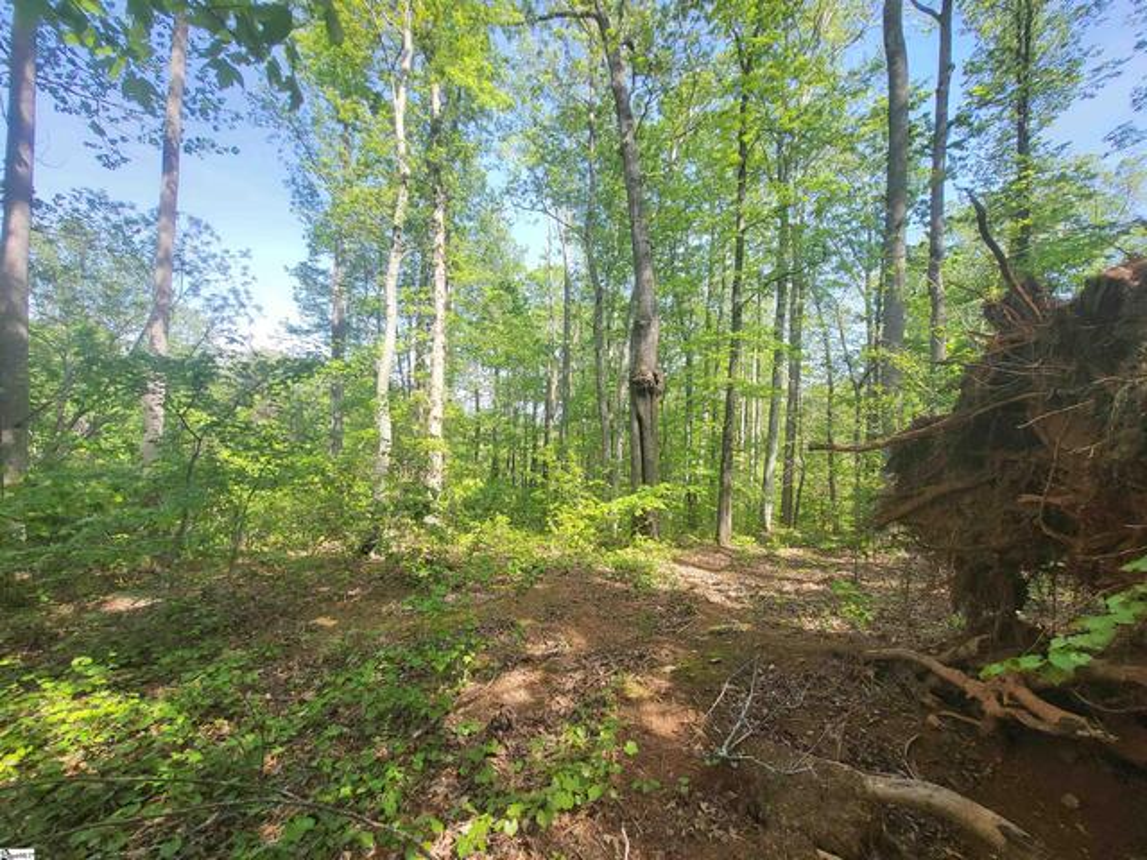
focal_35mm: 13
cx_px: 574
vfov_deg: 89.9
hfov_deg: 106.2
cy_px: 430
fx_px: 431
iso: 32
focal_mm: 1.74
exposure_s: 1/245
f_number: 2.2
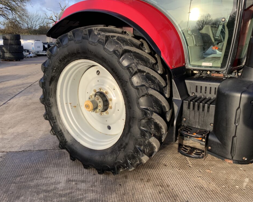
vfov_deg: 47.1
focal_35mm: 31
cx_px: 129
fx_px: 232
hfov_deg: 57.2
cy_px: 102
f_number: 1.8
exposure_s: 1/358
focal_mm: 3
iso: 16
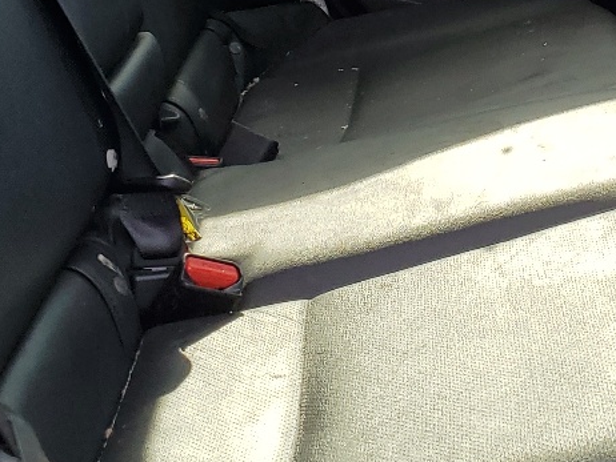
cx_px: 481
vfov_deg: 15.9
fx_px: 1602
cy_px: -68
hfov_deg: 21.5
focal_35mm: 90
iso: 50
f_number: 1.5
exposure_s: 1/625
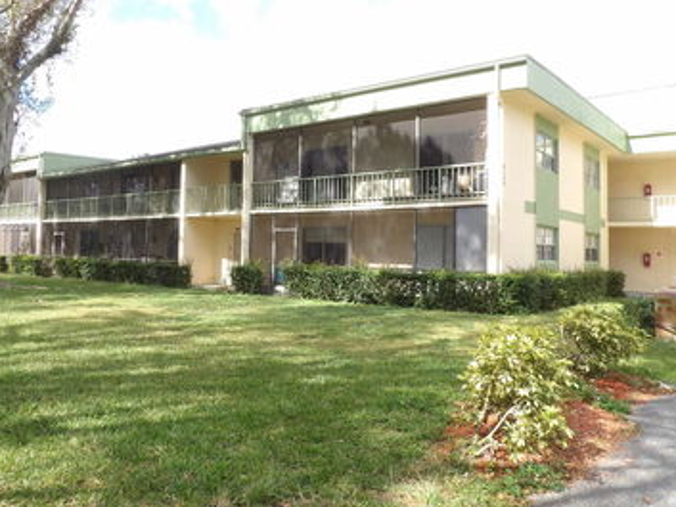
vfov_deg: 48.2
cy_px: 228
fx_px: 567
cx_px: 271
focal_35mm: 29
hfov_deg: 61.1
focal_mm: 4.3
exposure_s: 1/60
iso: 100
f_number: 7.4
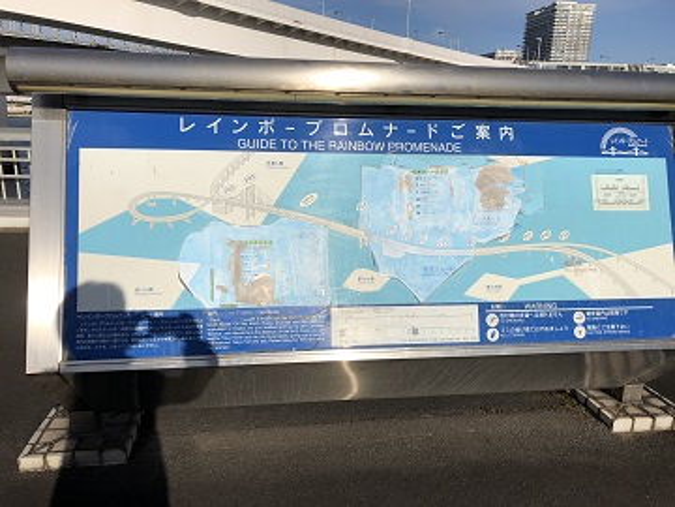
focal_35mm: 28
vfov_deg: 49.7
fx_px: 546
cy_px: 254
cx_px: 338
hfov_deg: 63.4
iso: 25
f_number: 1.8
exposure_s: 1/6897
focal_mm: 3.99
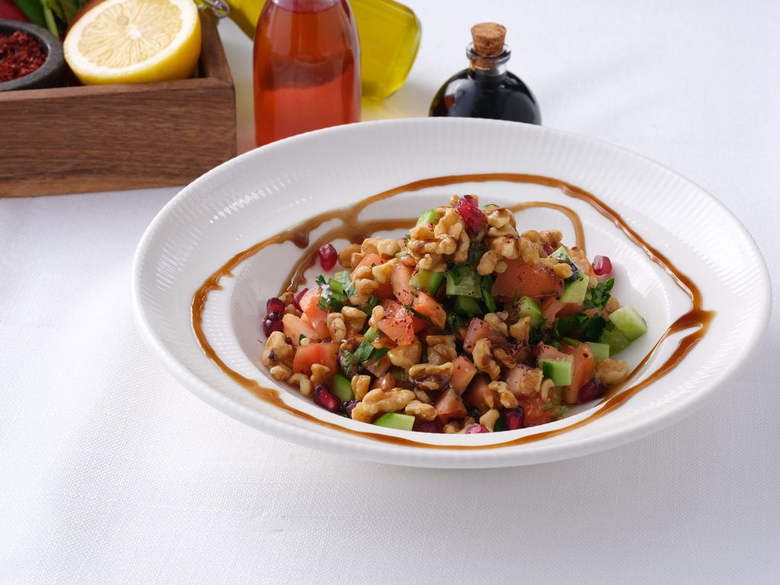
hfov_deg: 20.7
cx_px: 390
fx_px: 2141
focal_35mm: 95
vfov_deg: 15.6
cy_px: 292
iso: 1600
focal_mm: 120
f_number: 20
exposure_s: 1/125
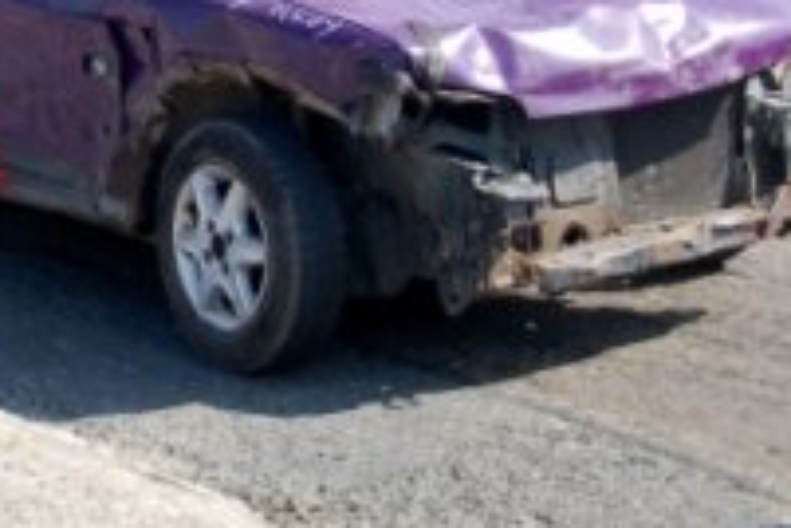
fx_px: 4196
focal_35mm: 191
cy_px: -201
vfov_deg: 7.1
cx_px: -122
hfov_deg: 10.6
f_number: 4.8
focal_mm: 40
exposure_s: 1/800
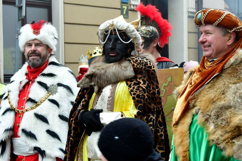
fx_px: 545
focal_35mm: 81
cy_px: 80
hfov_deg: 25.0
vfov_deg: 16.9
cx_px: 148
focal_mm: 42
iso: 800
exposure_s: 1/160
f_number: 6.3
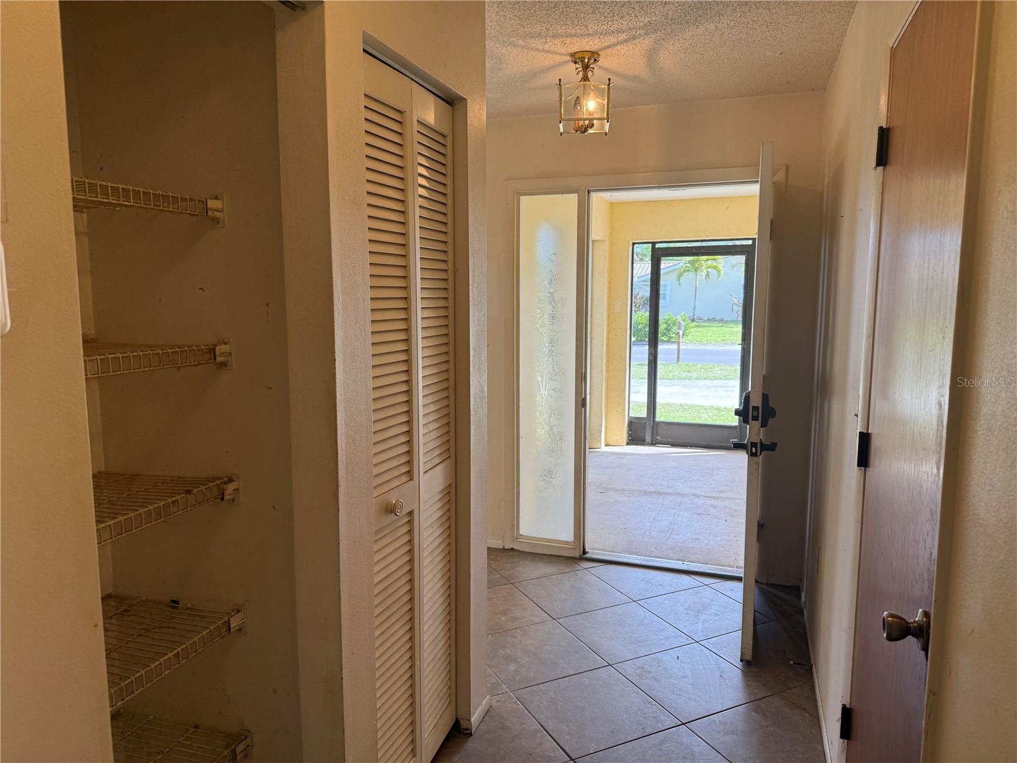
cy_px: 382
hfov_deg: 71.6
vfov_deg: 56.8
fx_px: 705
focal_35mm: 24
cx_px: 508
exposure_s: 1/218
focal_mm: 6.76
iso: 80
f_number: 1.78
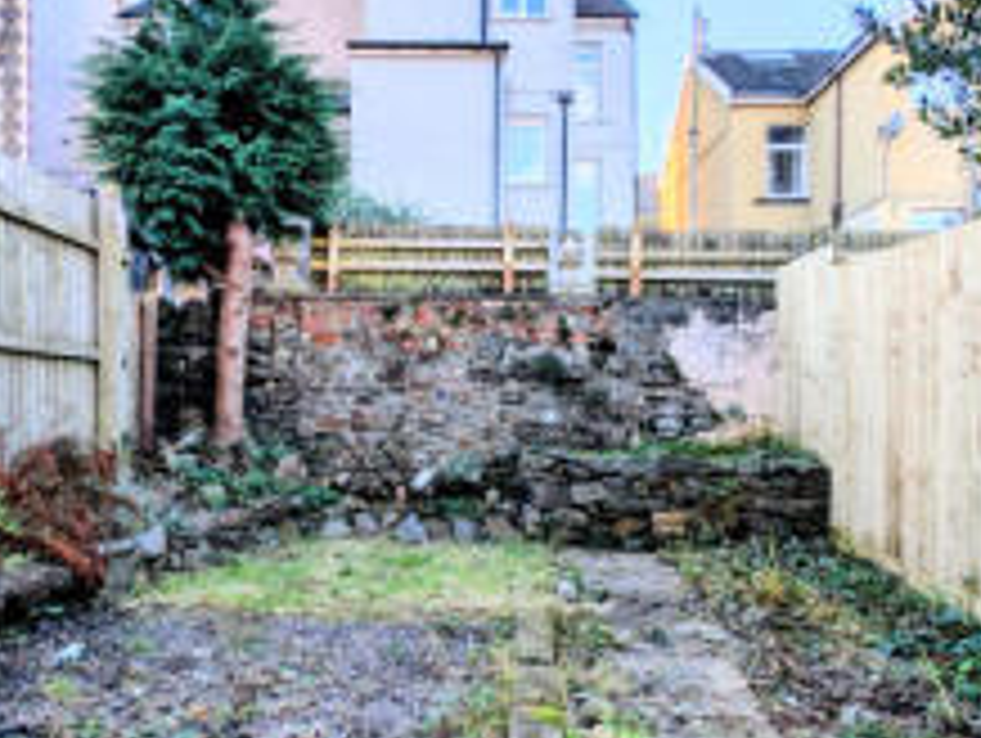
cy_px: 425
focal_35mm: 32
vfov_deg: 44.1
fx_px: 908
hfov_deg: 56.7
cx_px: 468
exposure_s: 1/864
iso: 37
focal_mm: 2.23
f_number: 1.95
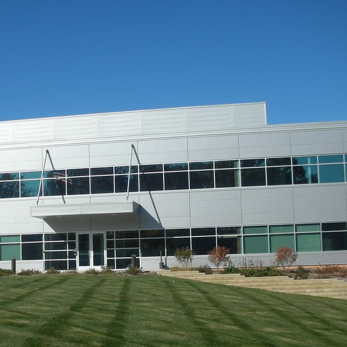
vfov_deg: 29.0
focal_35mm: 59
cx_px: 93
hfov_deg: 28.7
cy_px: 213
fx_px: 669
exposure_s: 1/136
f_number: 8.5
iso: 50
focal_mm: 5.8
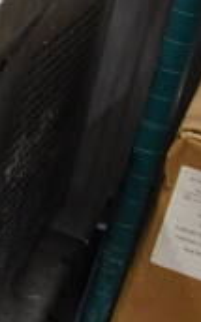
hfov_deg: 10.4
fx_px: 858
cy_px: 124
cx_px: -361
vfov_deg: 21.2
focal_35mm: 98
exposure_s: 1/125
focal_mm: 18
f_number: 3.5
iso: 5600
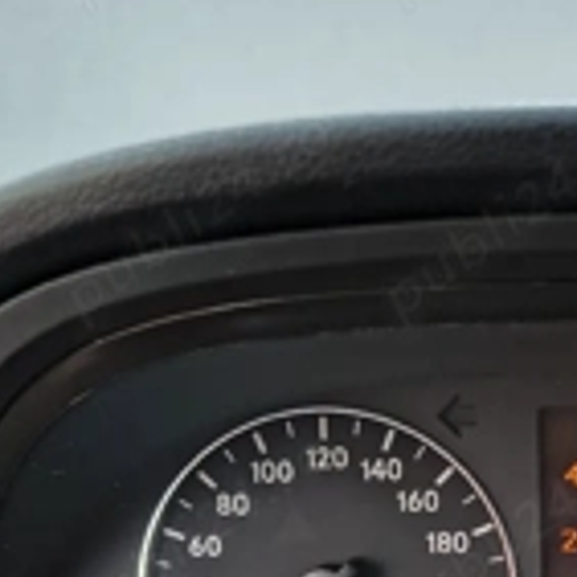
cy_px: 585
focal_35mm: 60
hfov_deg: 26.8
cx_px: 597
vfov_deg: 26.9
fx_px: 1132
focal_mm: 5.56
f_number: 1.8
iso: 207
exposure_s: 1/100
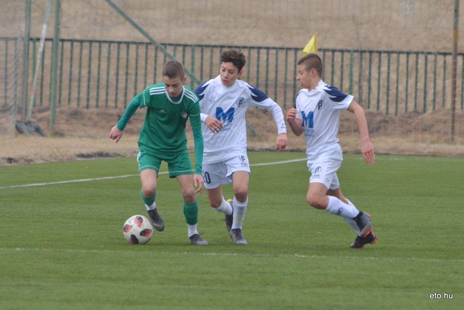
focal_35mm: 405
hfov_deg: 5.1
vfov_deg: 3.4
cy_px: 155
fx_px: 5222
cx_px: 232
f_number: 6.3
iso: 400
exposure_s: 1/500
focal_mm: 270
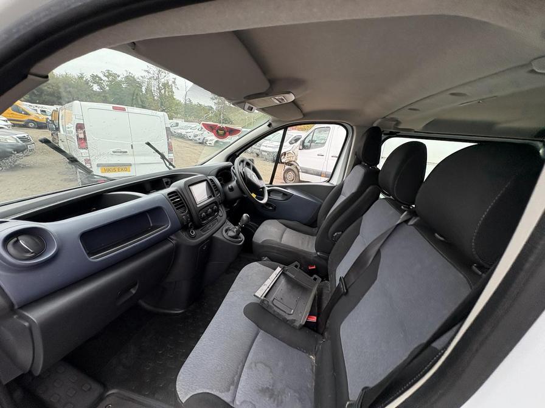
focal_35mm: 14
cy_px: 204
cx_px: 272
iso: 100
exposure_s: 1/111
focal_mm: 2.22
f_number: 2.2
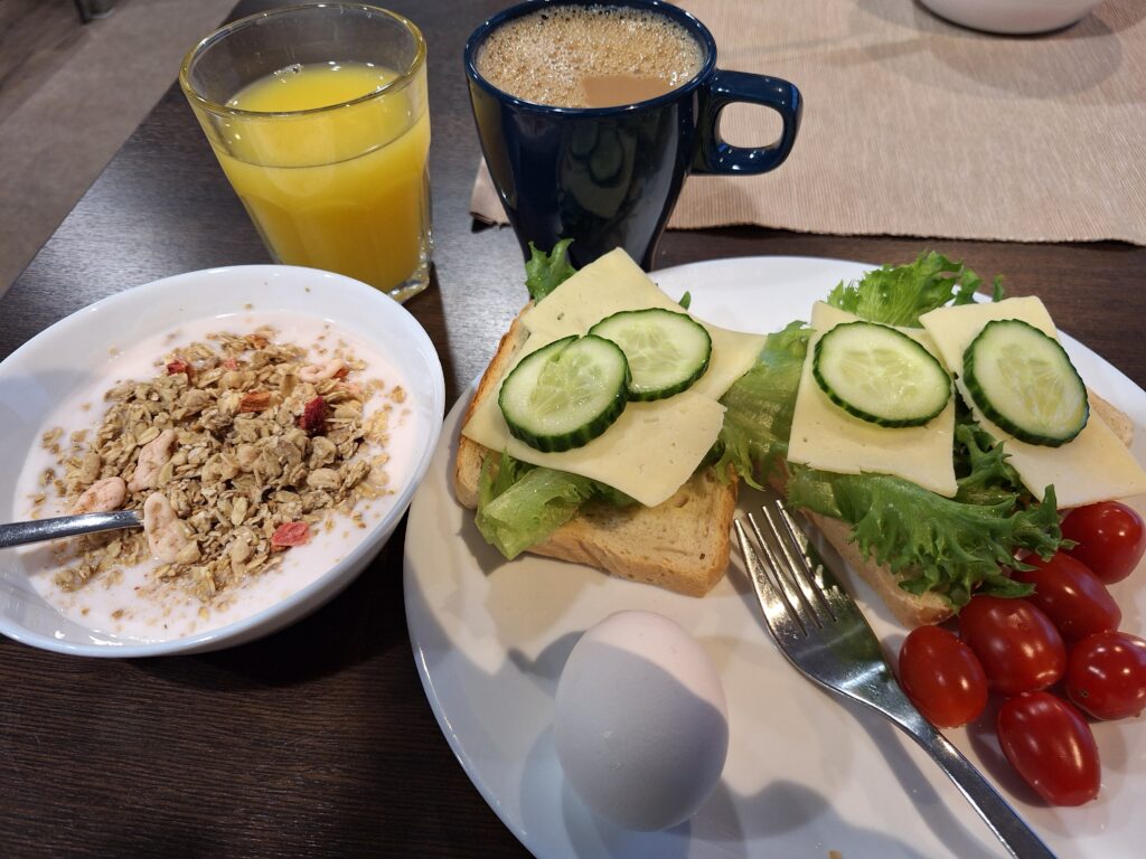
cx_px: 573
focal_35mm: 23
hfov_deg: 73.9
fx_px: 761
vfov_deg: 58.9
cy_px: 430
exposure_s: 1/50
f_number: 1.8
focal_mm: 5.54
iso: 250
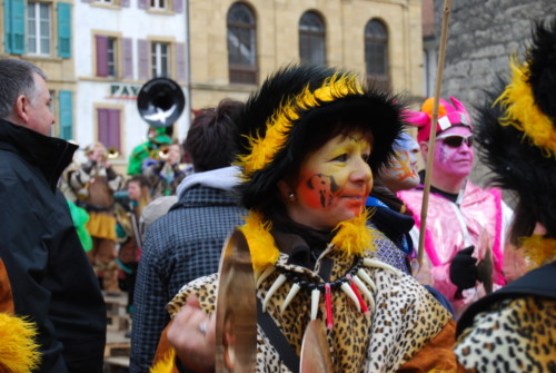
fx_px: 1276
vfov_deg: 16.6
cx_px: 278
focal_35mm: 82
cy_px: 186
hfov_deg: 24.6
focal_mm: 55
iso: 125
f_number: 5.6
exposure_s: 1/125
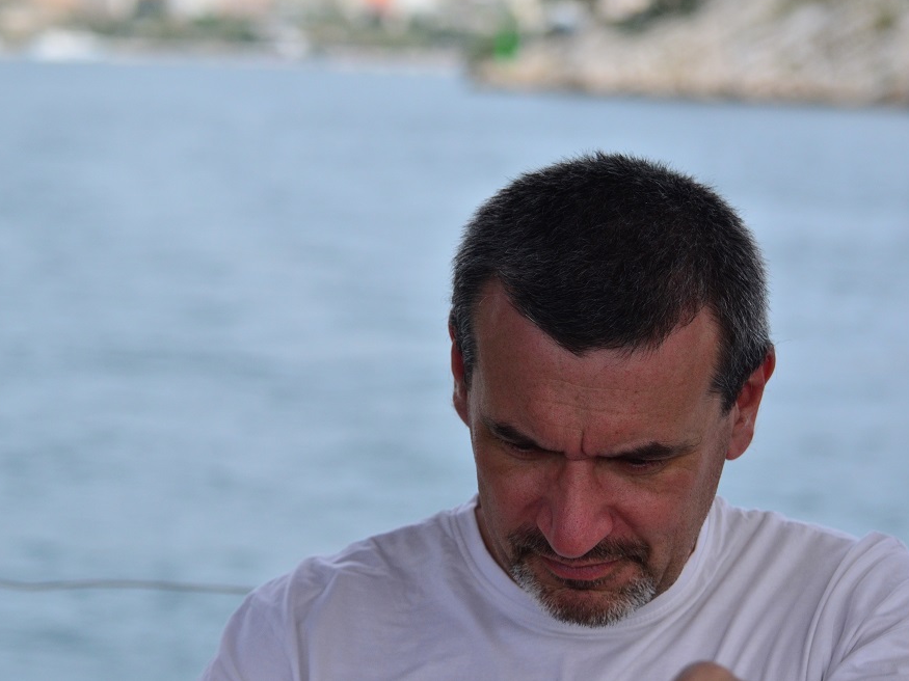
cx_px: 429
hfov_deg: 17.1
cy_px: 340
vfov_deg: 12.9
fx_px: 3019
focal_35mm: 115
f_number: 4.5
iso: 800
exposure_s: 1/4000
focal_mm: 70
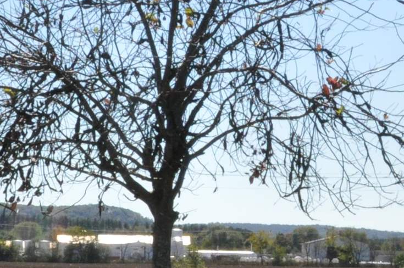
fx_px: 2107
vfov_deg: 7.3
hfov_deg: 10.9
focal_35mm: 188
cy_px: 271
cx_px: 317
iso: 800
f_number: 25
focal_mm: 30
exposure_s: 1/200
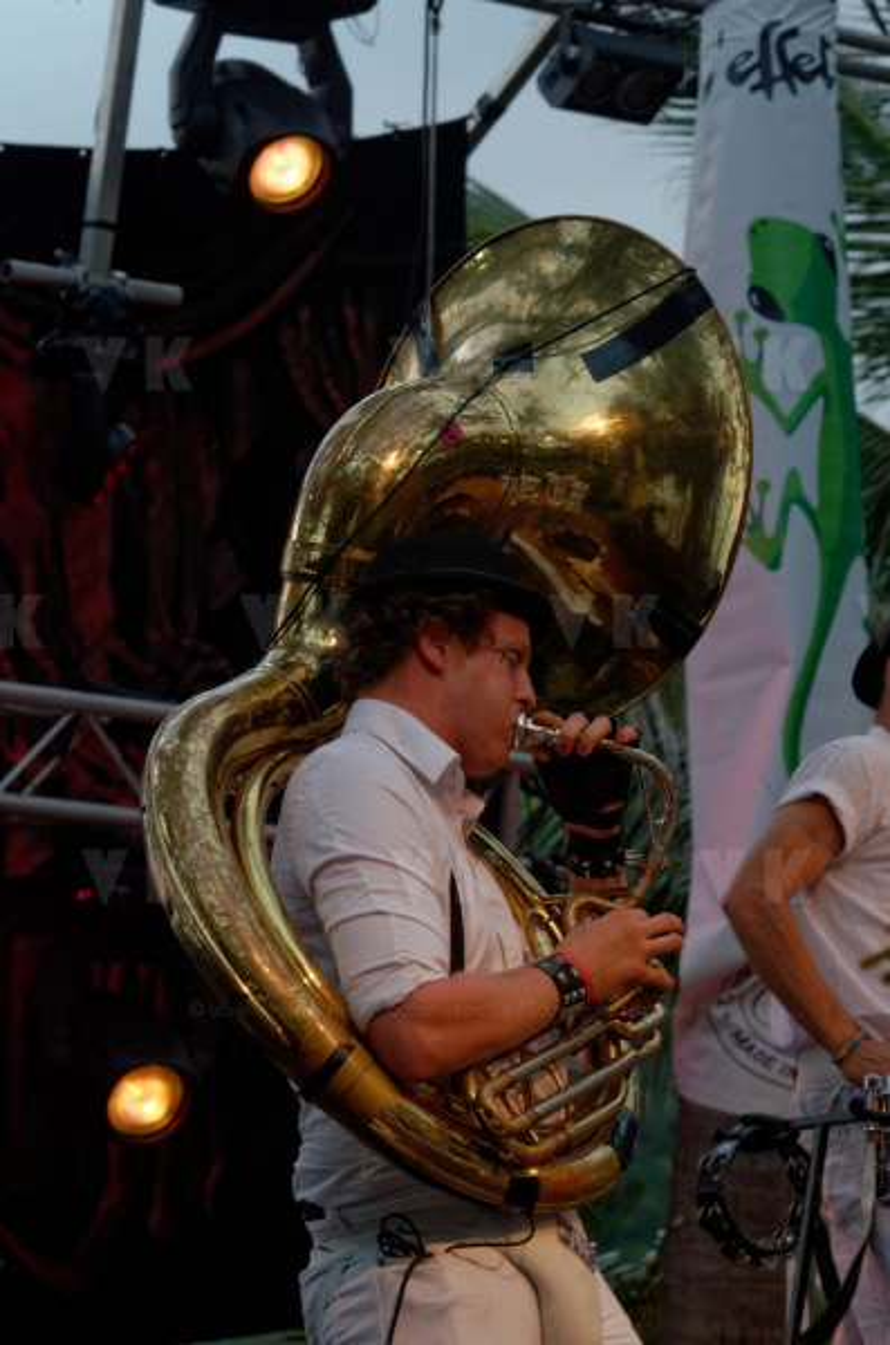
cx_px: 445
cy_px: 672
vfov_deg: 11.4
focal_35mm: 180
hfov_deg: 7.6
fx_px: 6709
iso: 800
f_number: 8
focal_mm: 120
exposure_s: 1/125
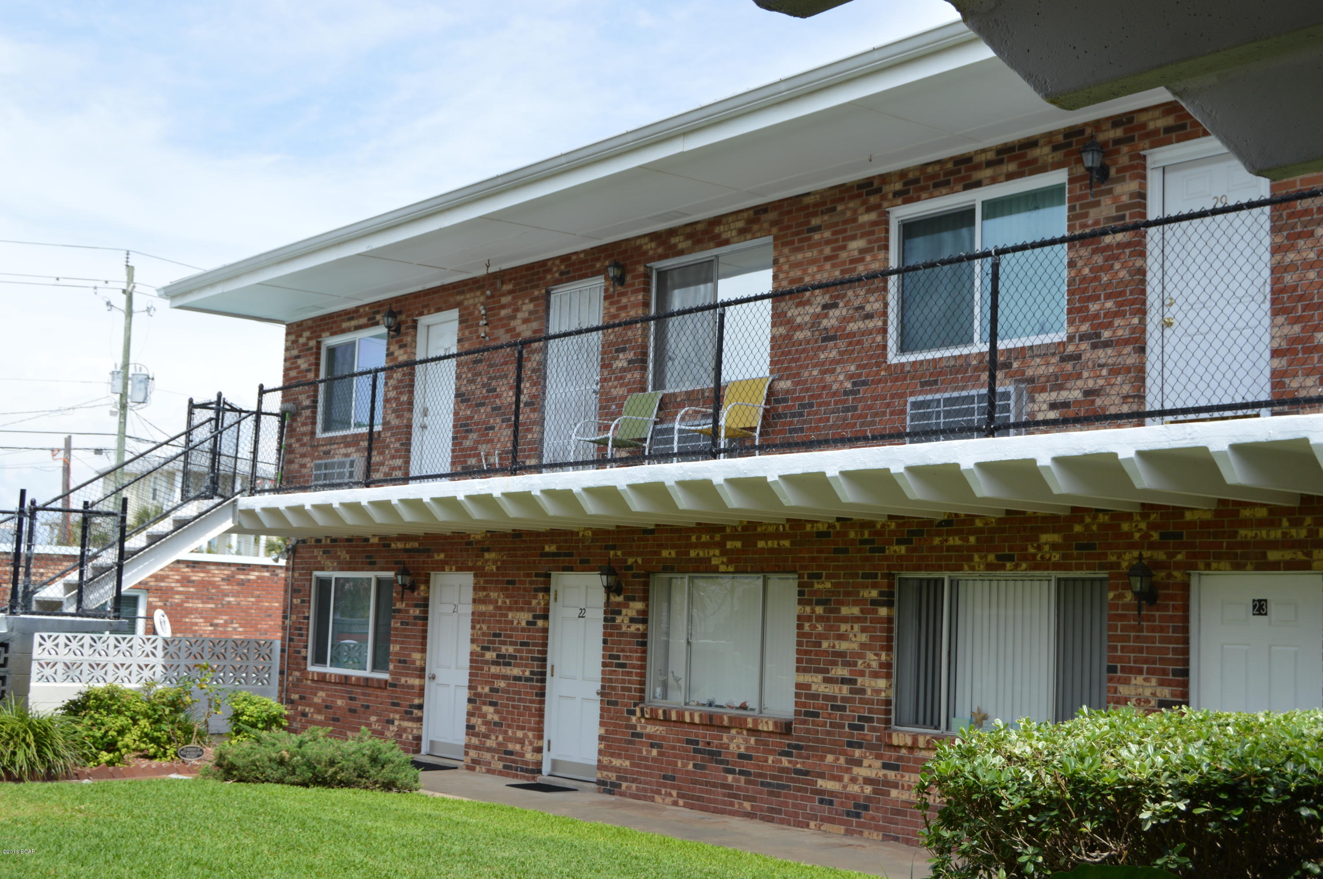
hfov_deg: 42.4
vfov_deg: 28.9
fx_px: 1707
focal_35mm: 46
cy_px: 440
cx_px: 662
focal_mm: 31
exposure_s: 1/250
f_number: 8
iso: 100
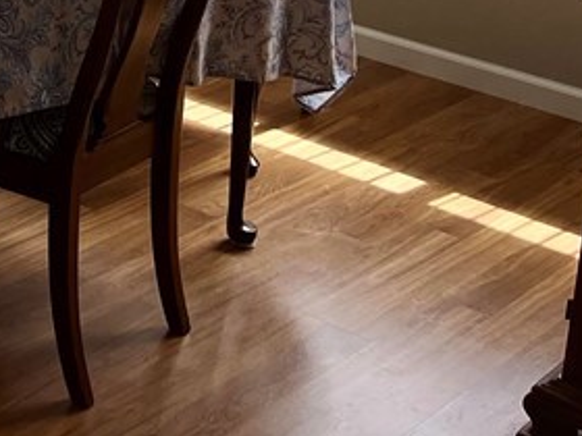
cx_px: -322
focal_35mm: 95
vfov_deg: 14.2
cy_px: -278
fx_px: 1597
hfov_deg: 18.1
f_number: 1.6
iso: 50
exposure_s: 1/1000
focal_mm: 5.1
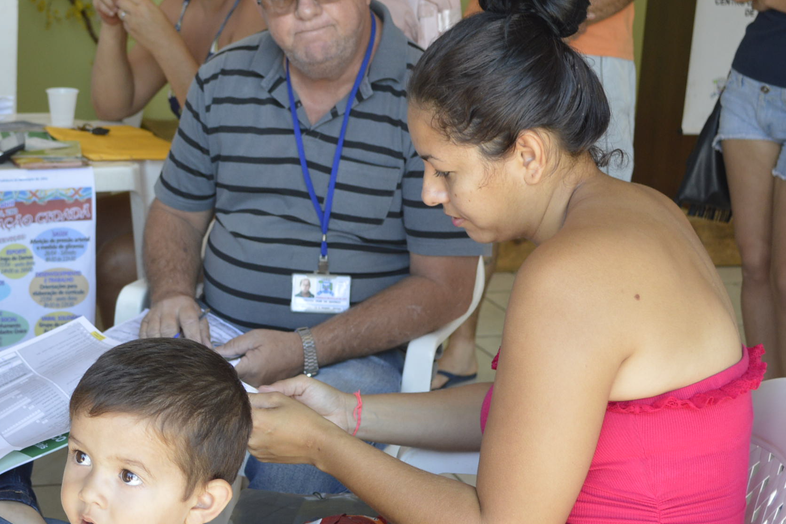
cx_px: 166
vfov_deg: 19.4
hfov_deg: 28.3
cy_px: 254
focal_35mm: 70
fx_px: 1528
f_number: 5
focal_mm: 26
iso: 400
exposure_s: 1/100
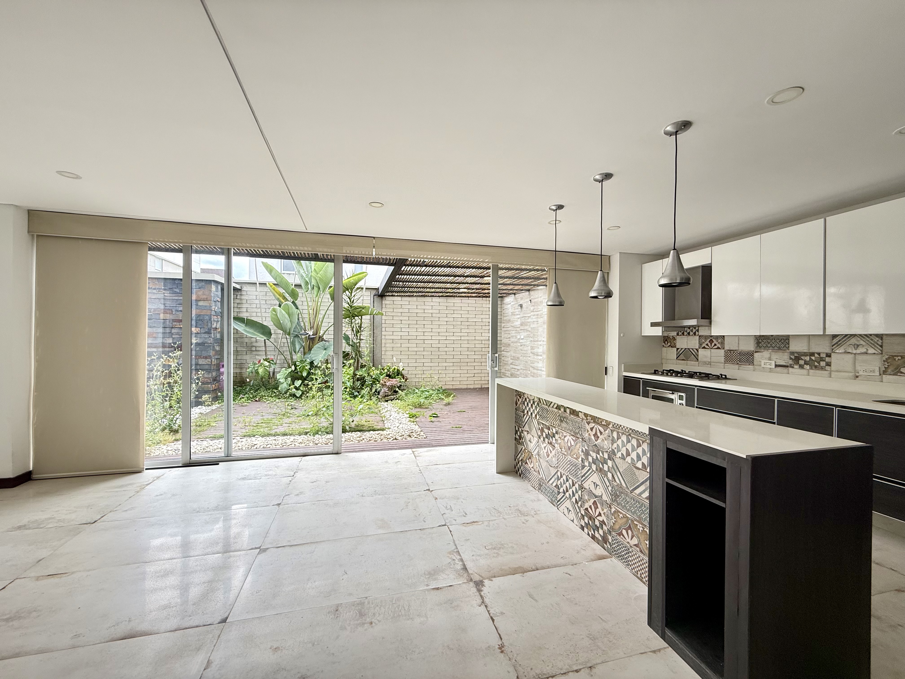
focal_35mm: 14
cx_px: 452
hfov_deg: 102.1
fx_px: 366
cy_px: 340
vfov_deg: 85.7
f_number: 2.2
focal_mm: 2.22
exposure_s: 1/99
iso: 80
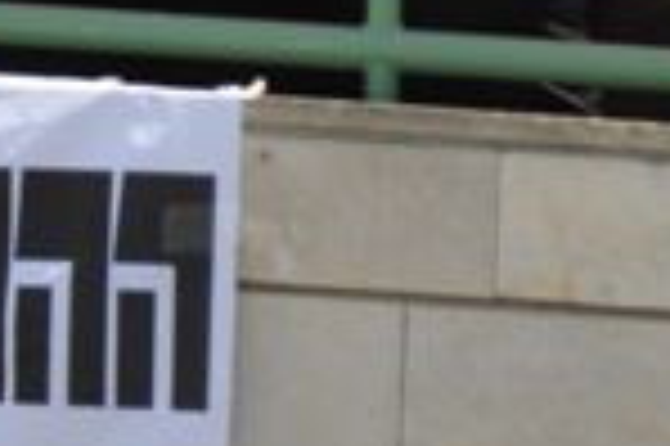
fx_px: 32626
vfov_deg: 0.8
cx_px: -998
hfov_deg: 1.2
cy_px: -622
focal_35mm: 1755
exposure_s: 1/500
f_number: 5.6
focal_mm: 170
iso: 200
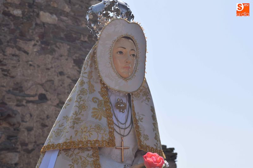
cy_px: 84
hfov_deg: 26.0
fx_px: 548
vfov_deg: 17.5
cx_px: 126
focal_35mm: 78
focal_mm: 52
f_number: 11
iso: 200
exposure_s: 1/500
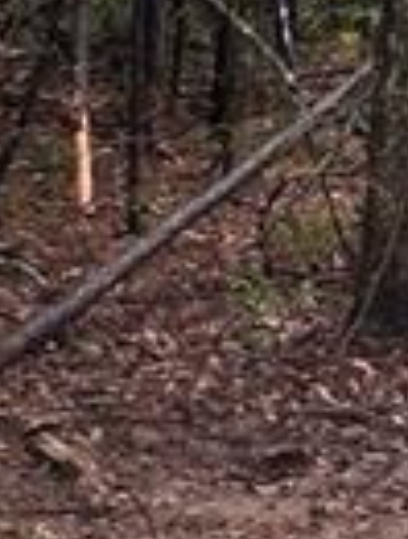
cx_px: -701
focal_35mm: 152
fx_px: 2377
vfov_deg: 12.8
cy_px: 0
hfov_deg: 8.6
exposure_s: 1/276
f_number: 1.5
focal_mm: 5.7
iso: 40
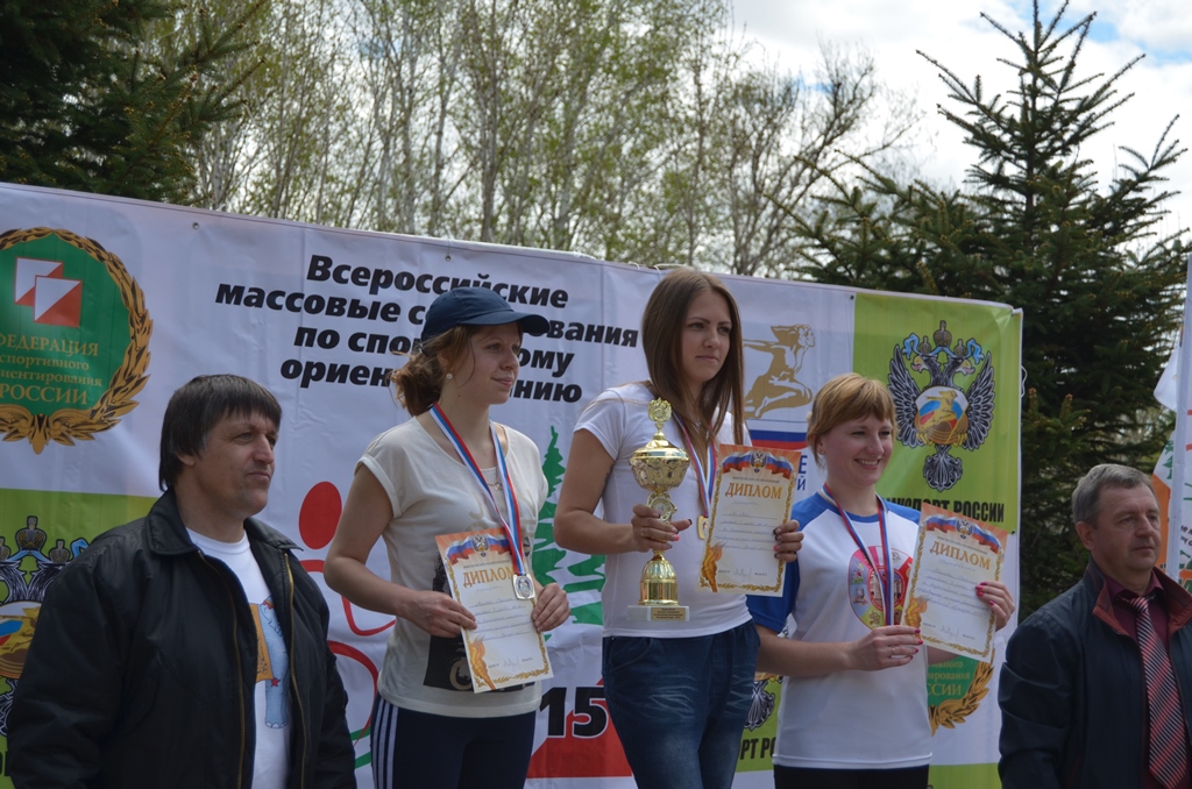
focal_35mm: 63
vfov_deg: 21.5
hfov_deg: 32.0
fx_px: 2081
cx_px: 596
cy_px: 394
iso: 200
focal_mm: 42
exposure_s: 1/1000
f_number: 5
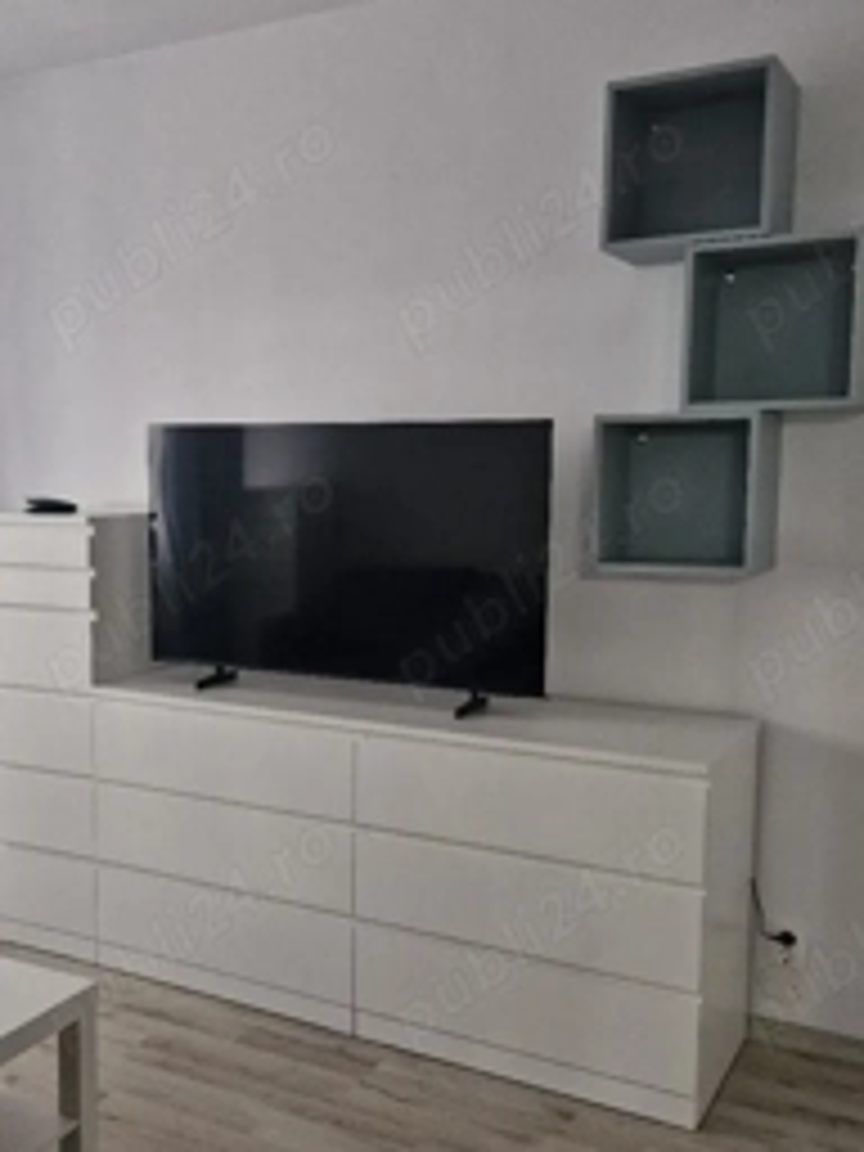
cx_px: 279
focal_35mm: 36
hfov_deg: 39.1
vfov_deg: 51.3
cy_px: 634
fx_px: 1198
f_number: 1.8
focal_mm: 5.54
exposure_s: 1/100
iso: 250
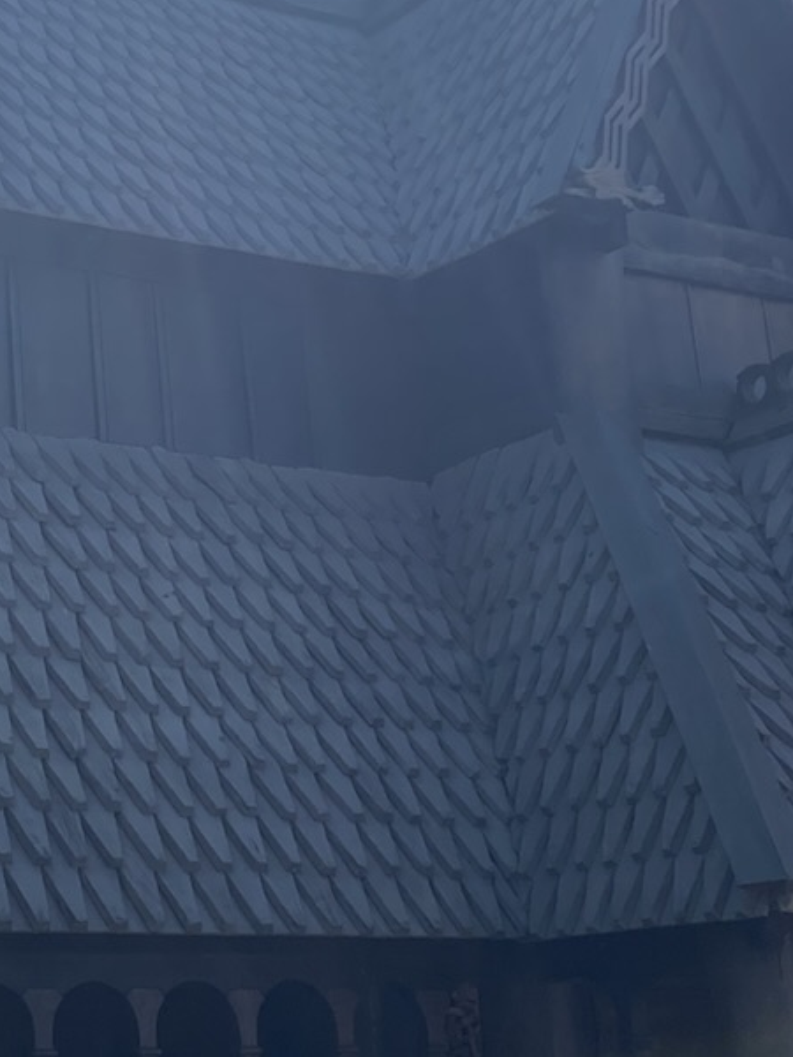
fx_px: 2382
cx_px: 23
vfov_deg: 24.9
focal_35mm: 78
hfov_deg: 18.5
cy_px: 389
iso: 32
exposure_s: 1/2513
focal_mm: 4.25
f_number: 1.8
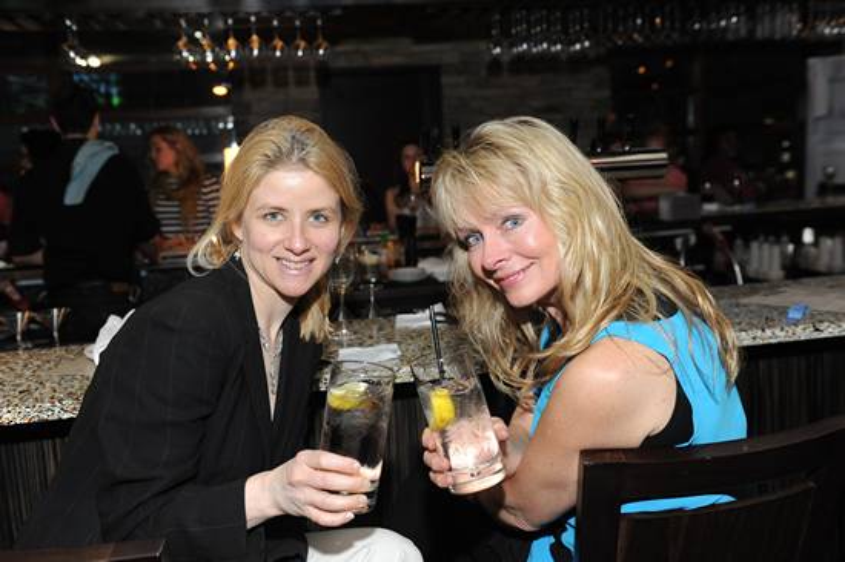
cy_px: 281
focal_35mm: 36
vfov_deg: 36.8
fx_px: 844
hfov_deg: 53.2
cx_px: 422
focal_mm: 36
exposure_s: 1/160
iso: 2500
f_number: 4.5
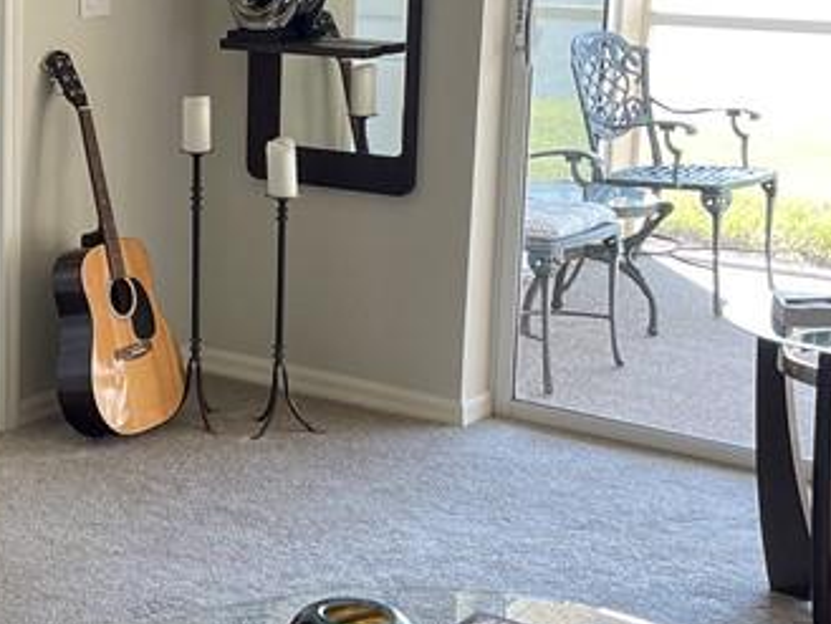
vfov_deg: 18.2
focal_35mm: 81
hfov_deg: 22.1
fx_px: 1945
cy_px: 237
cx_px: -197
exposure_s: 1/120
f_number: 1.6
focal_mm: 4.2
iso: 100
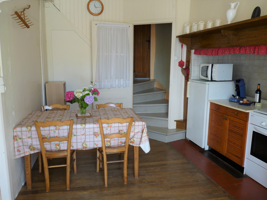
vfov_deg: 51.4
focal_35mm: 27
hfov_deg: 65.3
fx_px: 208
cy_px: 100
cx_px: 134
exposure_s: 1/50
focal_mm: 4.8
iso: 100
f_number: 2.8
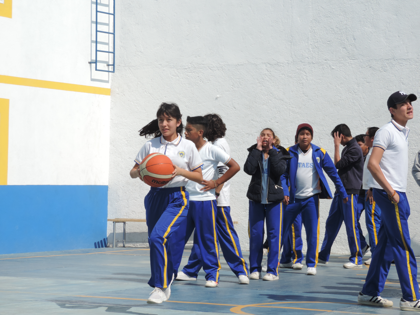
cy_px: 158
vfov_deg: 14.8
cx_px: 210
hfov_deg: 19.6
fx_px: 1213
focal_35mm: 100
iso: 80
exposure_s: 1/1000
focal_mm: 17.8
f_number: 4.1
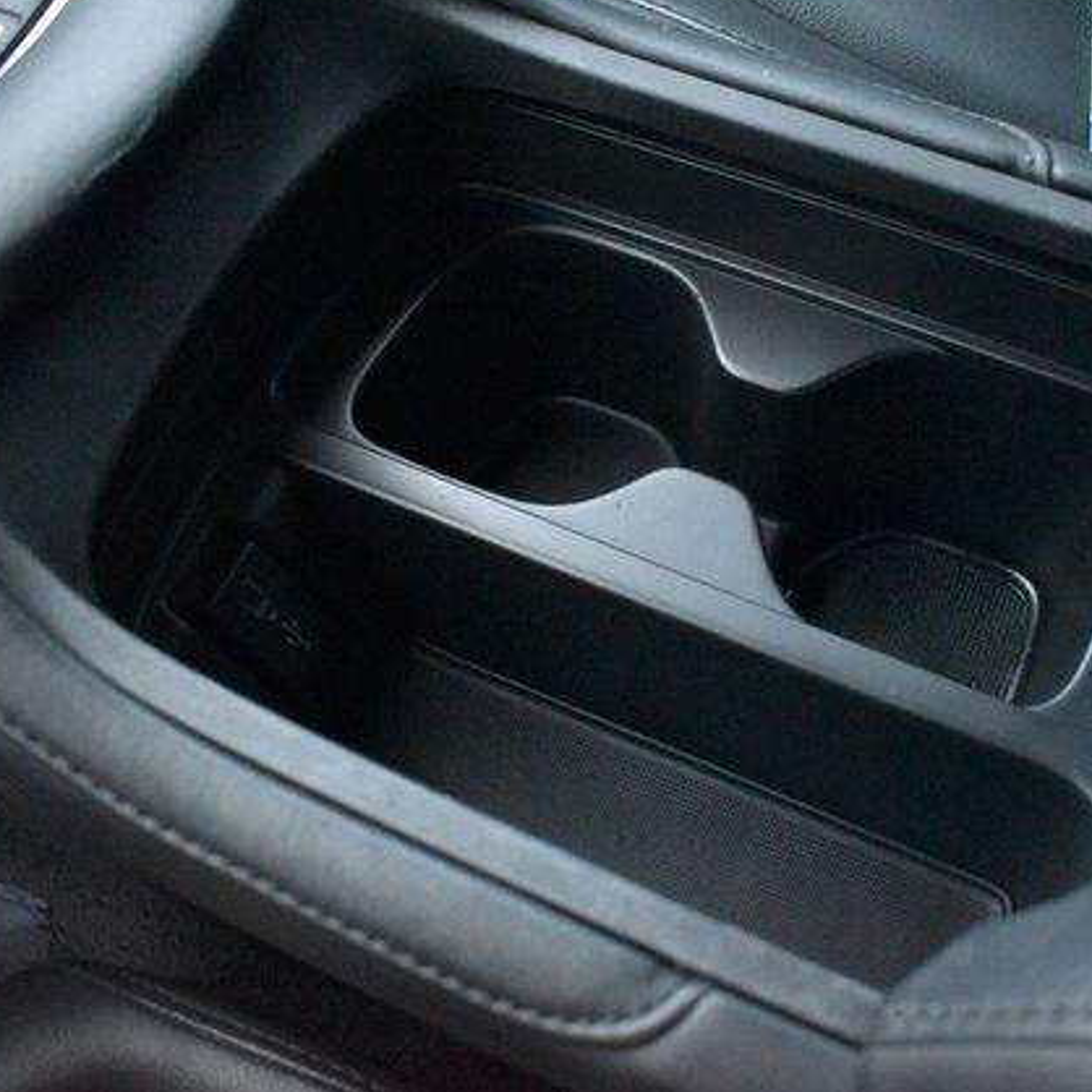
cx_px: 635
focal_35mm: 39
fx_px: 1392
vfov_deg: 42.8
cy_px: 539
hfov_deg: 42.7
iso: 10000
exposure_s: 1/125
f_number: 3.8
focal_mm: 20
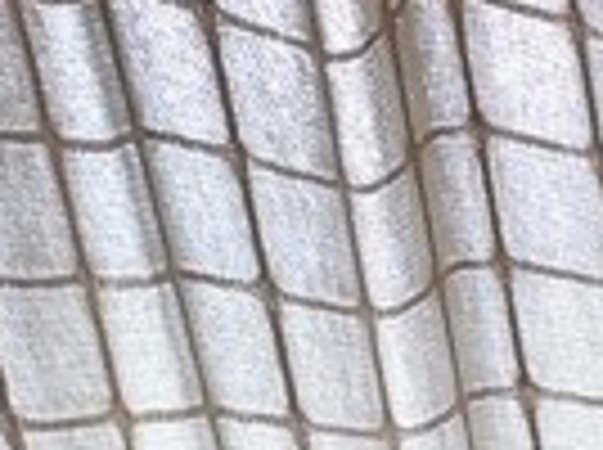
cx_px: 1188
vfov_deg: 17.5
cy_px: 819
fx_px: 1165
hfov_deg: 18.9
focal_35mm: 67
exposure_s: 1/178
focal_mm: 2.22
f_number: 2.2
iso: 40
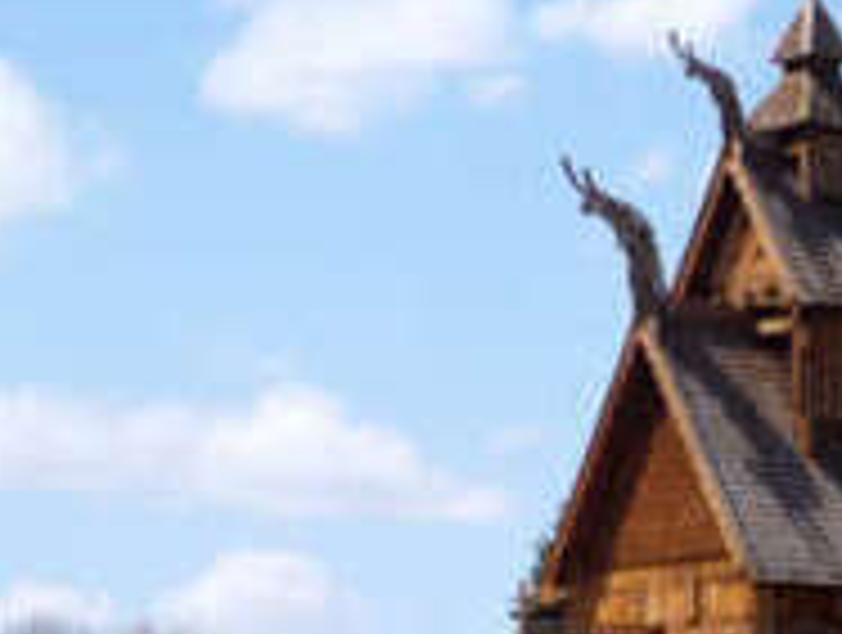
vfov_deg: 6.2
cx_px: 828
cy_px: 940
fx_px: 5825
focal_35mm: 239
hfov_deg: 8.2
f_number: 4.5
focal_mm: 9.9
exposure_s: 1/800
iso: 100
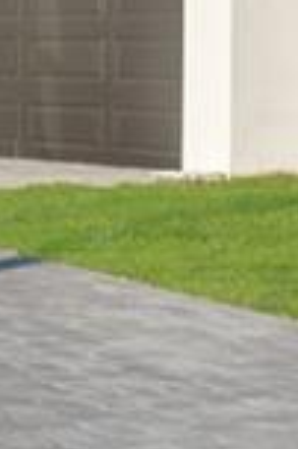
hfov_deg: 6.6
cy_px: 0
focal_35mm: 202
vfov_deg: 10.1
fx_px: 2514
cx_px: -266
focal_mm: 20
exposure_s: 1/250
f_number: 8
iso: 100
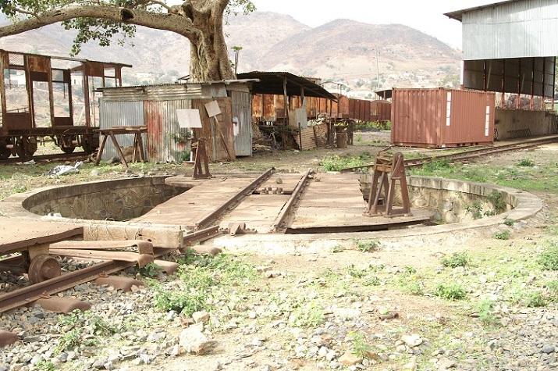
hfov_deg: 46.4
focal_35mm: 42
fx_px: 650
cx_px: 279
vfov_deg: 31.8
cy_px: 186
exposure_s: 1/200
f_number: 10
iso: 800
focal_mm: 28
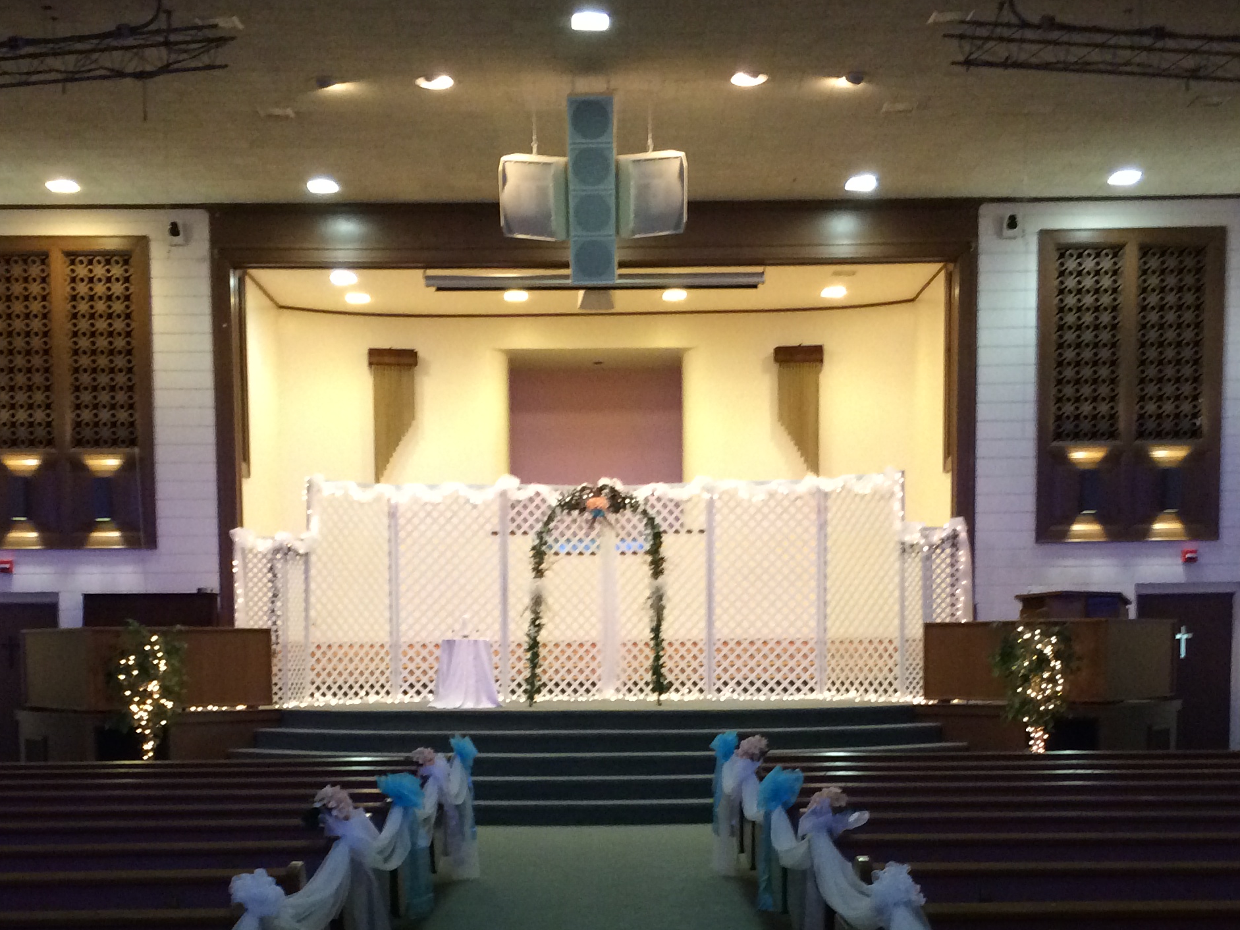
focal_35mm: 52
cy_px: 793
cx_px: 612
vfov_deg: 27.3
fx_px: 1863
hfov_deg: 36.8
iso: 320
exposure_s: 1/20
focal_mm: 4.12
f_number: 2.2
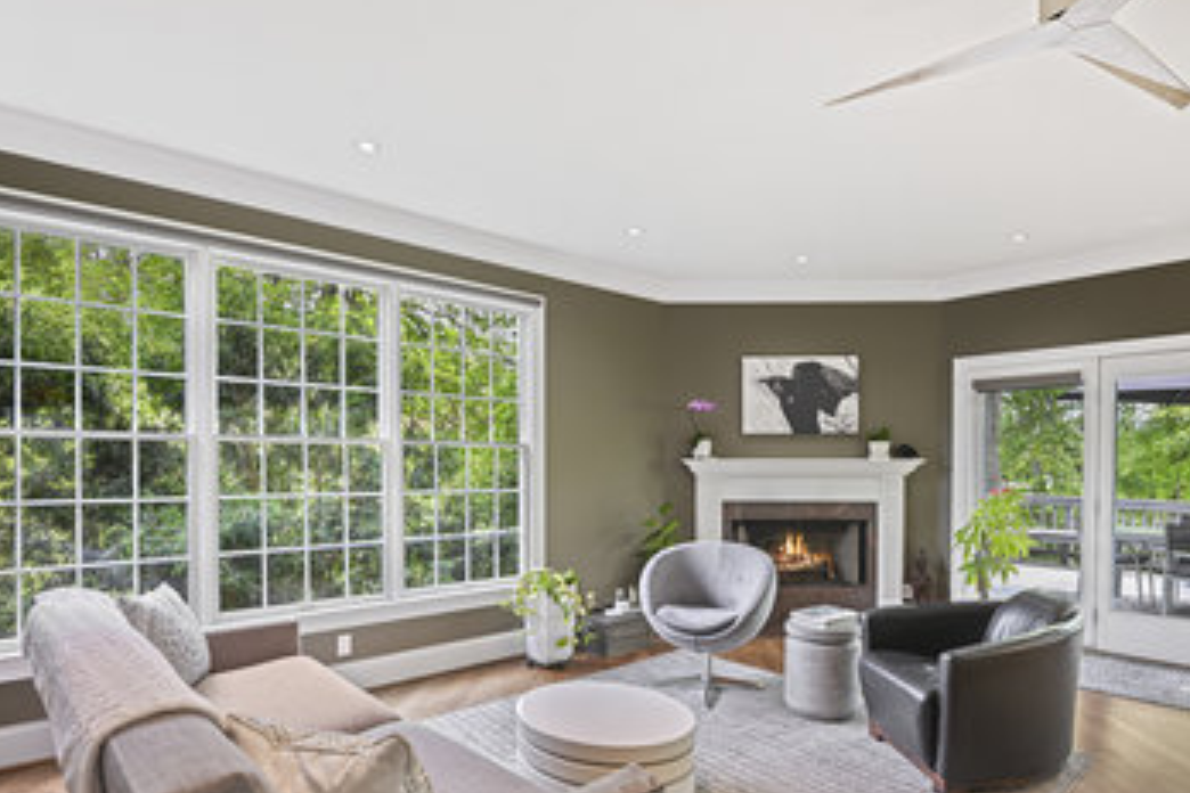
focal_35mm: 20
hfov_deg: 83.7
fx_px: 661
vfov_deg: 61.4
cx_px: 651
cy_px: 475
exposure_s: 1/3
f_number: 9
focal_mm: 16
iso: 500
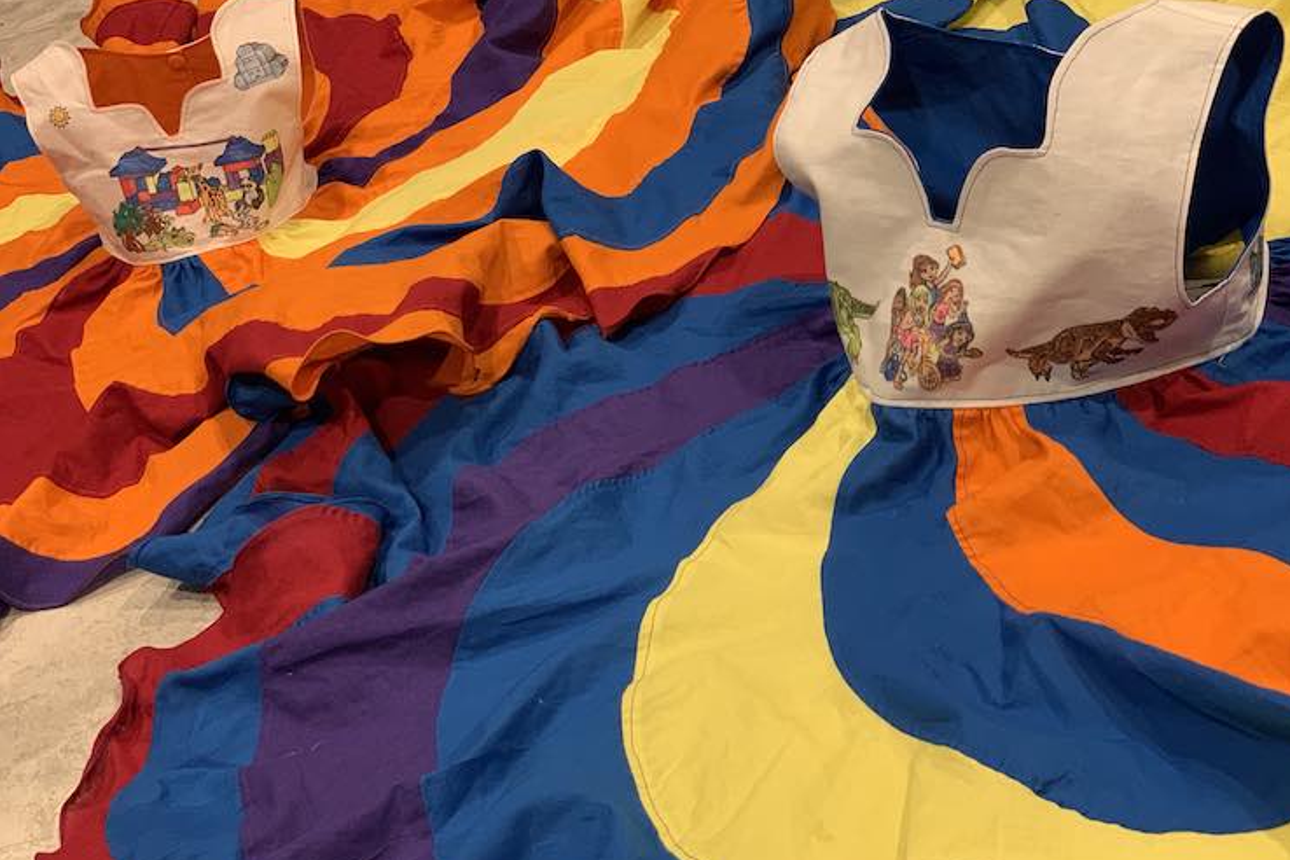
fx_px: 1971
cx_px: 654
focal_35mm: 55
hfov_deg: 36.2
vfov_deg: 24.6
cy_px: 398
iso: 320
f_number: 2.4
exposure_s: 1/60
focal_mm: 6
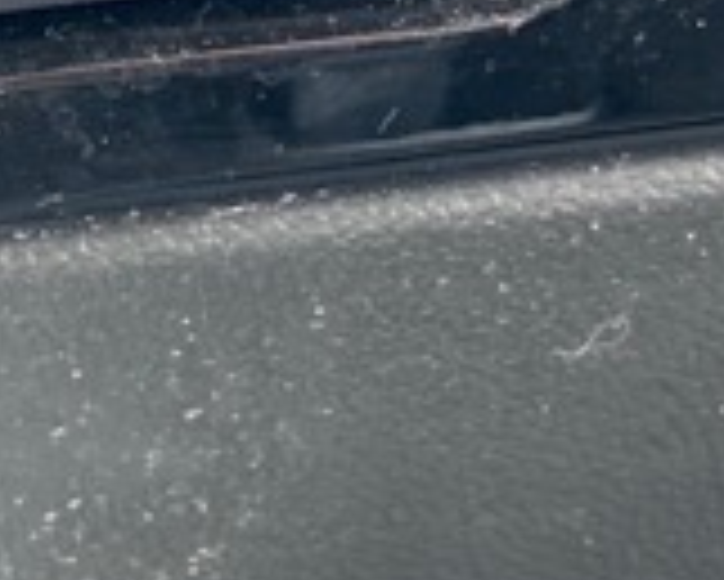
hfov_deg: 11.9
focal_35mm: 161
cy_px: -360
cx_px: 207
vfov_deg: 9.3
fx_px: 3452
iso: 250
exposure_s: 1/60
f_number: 1.8
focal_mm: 4.25
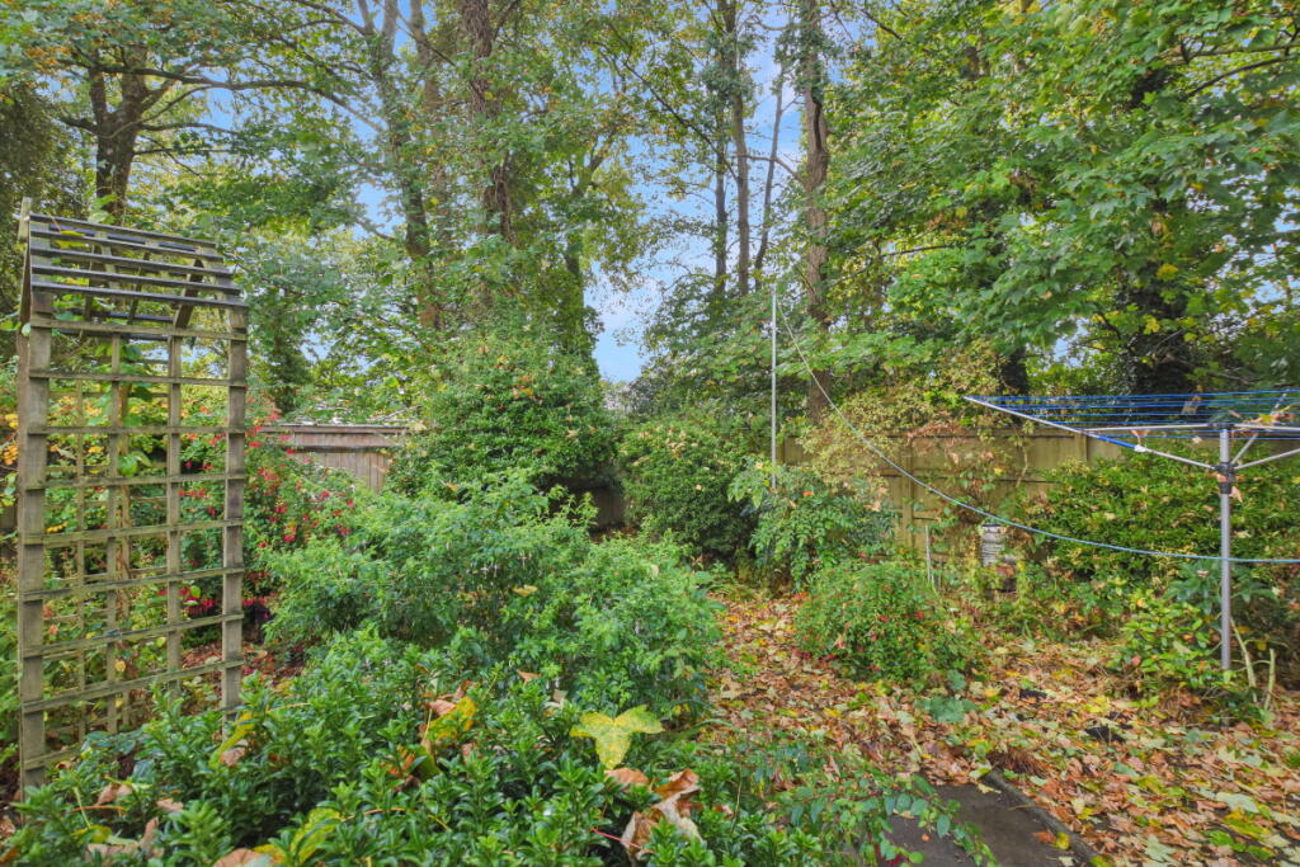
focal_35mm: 15
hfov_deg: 100.4
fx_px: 542
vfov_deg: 77.3
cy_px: 434
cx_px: 650
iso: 320
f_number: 5.6
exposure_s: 1/250
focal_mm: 10
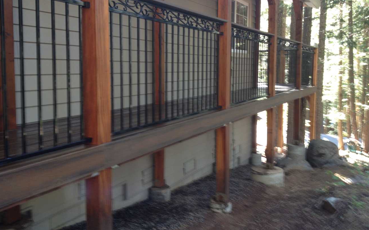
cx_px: 187
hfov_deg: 51.6
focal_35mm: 38
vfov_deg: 33.5
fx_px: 382
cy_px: 97
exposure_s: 1/20
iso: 50
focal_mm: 4.28
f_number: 2.4
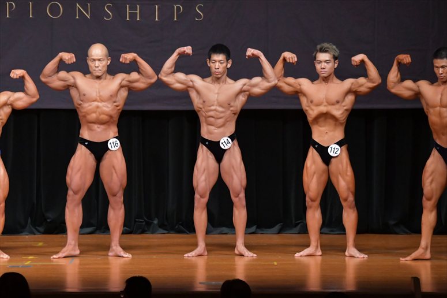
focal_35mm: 225
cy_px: 149
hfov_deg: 9.2
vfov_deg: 6.1
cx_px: 224
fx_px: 2792
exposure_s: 1/400
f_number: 5.6
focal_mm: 150
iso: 5000
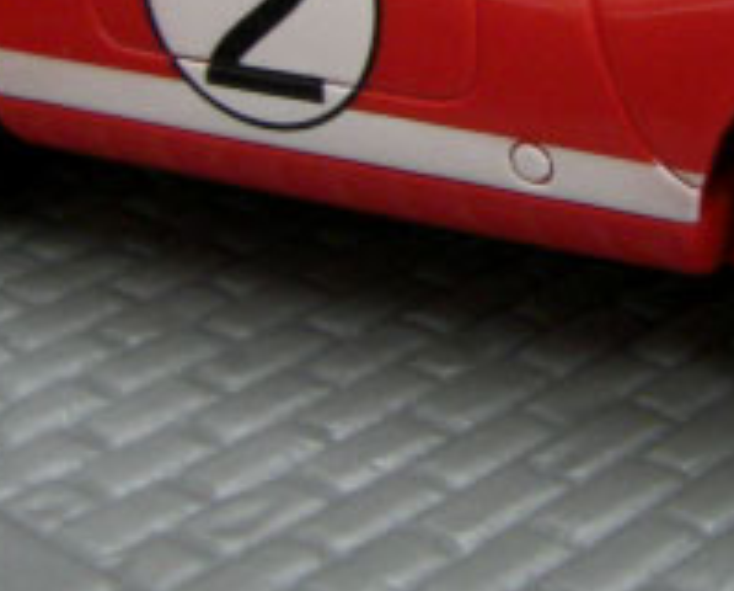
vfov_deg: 12.8
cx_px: 623
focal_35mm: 119
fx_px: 2590
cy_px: 7
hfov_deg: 16.0
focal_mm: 6.3
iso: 200
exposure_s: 1/20
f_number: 3.4
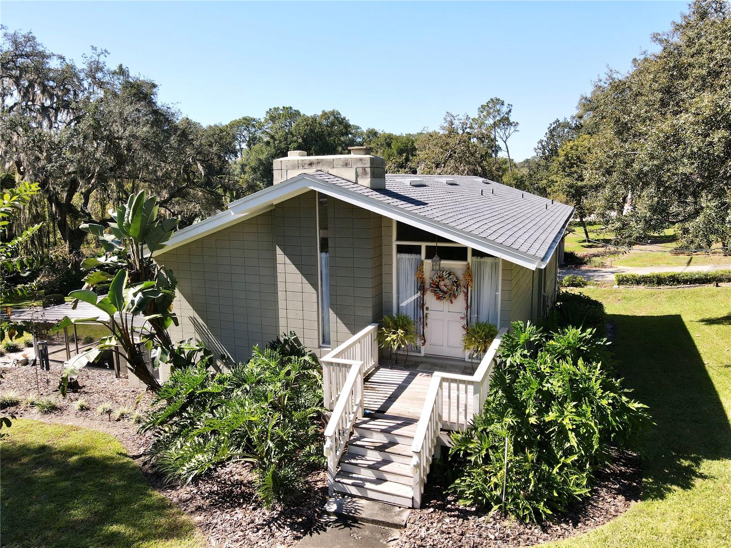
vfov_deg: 56.8
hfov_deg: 71.6
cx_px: 366
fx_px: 507
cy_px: 274
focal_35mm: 24
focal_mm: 4.5
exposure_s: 1/400
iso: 100
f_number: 2.8
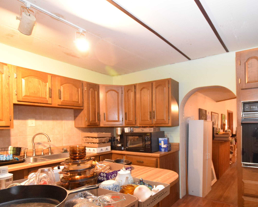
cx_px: 174
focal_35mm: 21
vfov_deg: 64.6
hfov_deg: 75.0
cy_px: 129
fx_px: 160
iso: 3200
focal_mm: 10
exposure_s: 1/60
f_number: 3.5
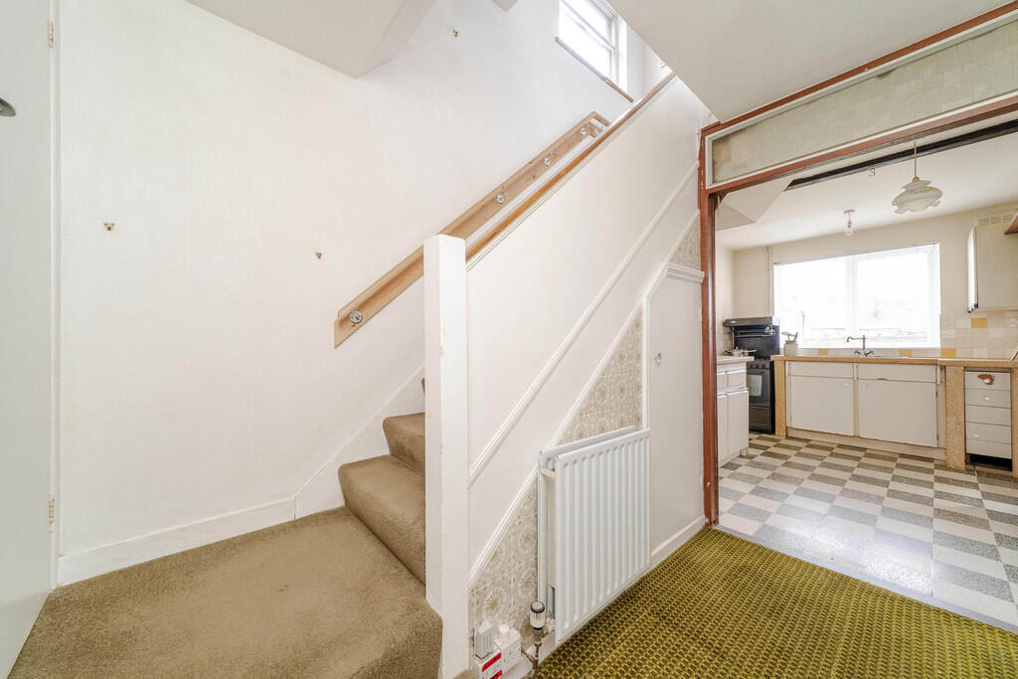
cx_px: 509
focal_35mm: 13
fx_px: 368
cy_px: 340
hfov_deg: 108.3
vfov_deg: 85.4
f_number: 5.6
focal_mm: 13
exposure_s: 1/60
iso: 2000
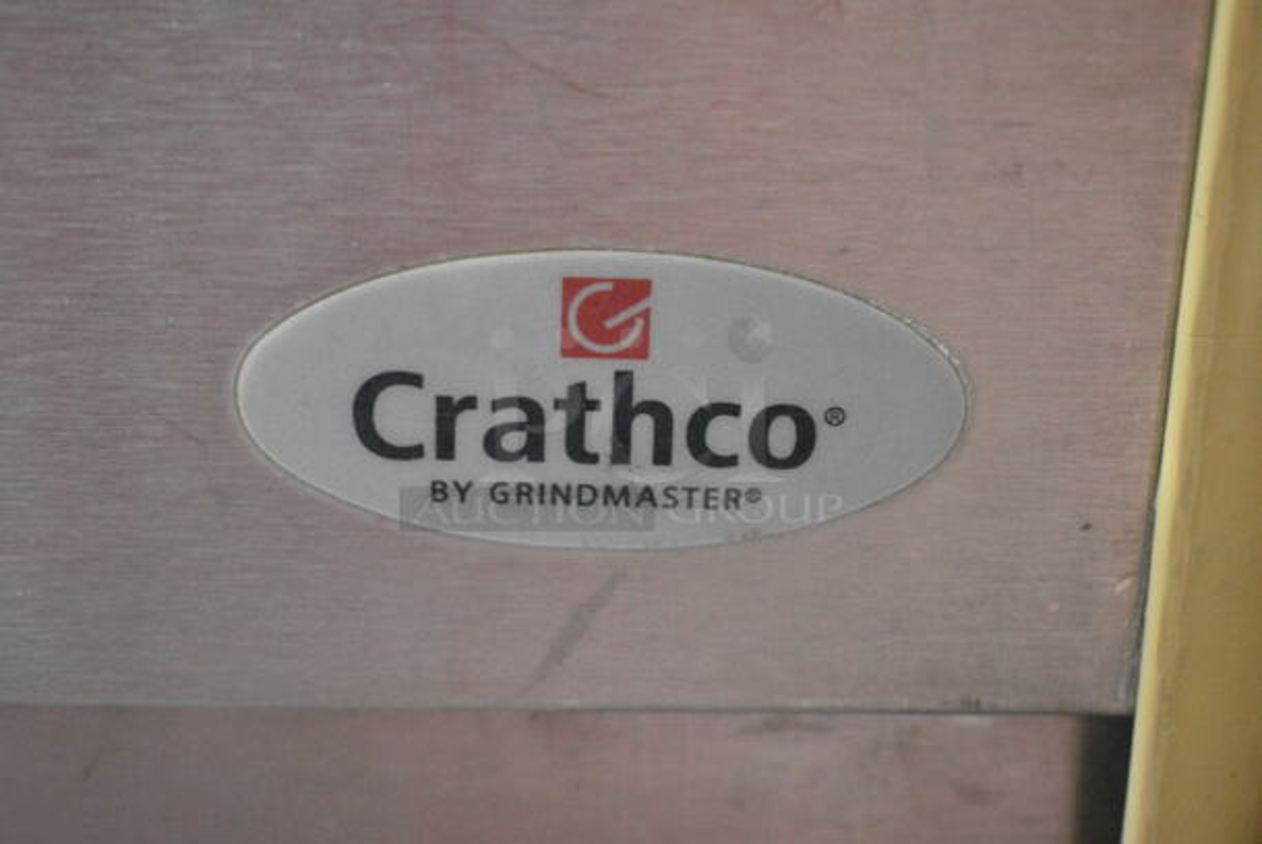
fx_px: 2105
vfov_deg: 22.7
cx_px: 631
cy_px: 422
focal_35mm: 60
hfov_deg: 33.4
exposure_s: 1/125
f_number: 5.6
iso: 6400
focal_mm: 40
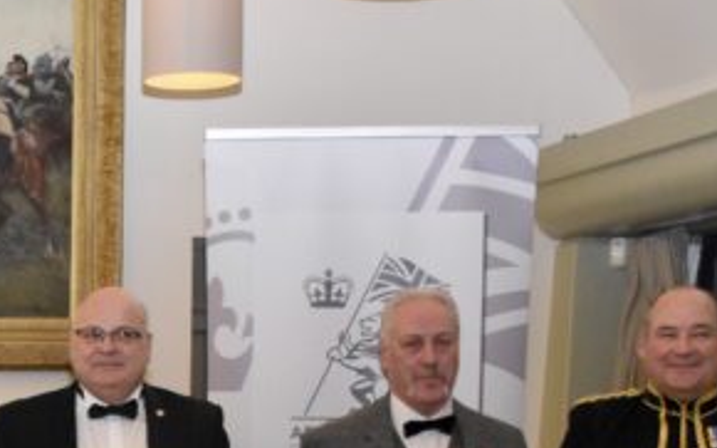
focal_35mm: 91
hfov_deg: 21.0
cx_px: -173
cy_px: 673
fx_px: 1778
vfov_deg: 13.5
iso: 2200
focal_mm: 18
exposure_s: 1/60
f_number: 3.5
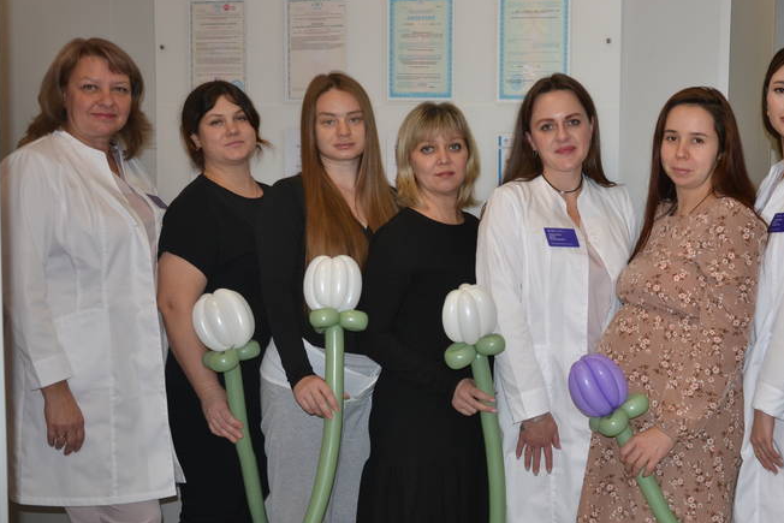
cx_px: 571
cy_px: 274
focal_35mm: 53
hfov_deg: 36.8
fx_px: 1154
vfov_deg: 25.5
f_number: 4.5
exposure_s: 1/200
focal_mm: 24
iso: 400
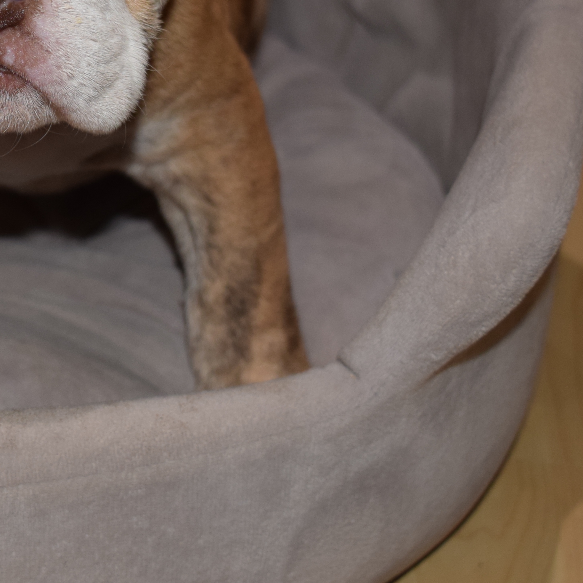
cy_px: 109
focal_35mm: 105
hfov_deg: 16.0
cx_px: -96
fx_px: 2001
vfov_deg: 16.4
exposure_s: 1/60
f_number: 4.2
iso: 500
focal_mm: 28
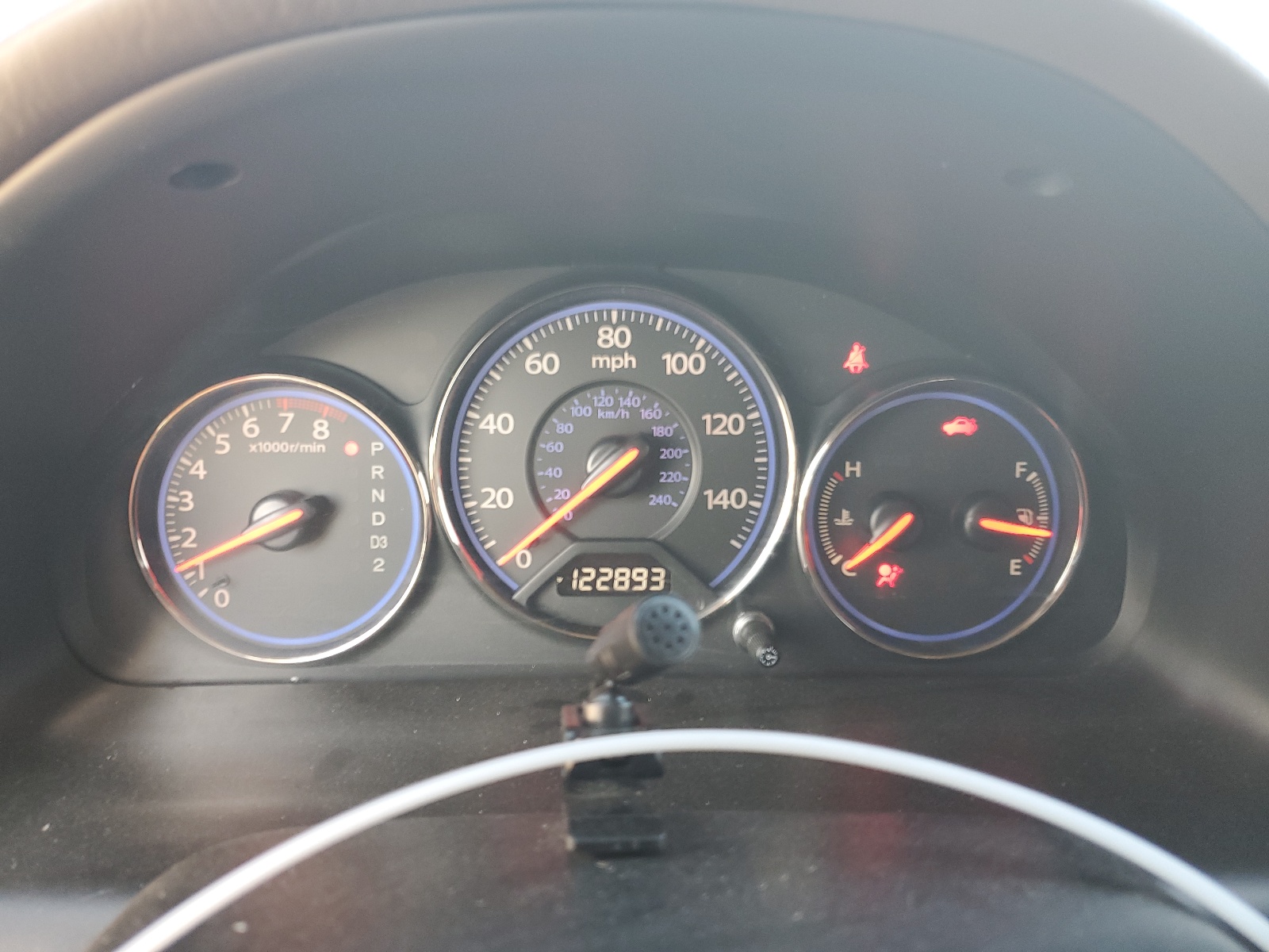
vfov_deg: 53.1
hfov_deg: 67.3
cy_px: 476
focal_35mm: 26
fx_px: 953
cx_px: 634
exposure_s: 1/60.2
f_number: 1.5
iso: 86
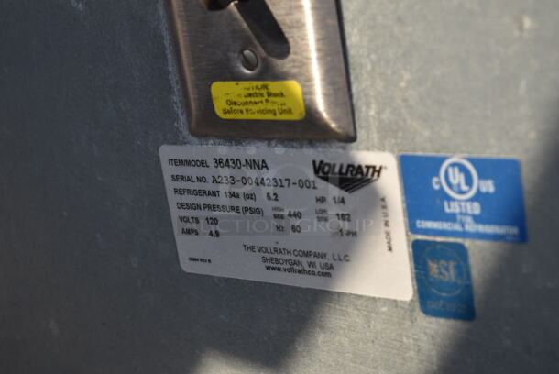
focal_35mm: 82
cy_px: 187
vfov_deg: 16.6
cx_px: 280
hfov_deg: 24.6
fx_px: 1282
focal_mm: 55
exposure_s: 1/125
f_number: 5.6
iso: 110
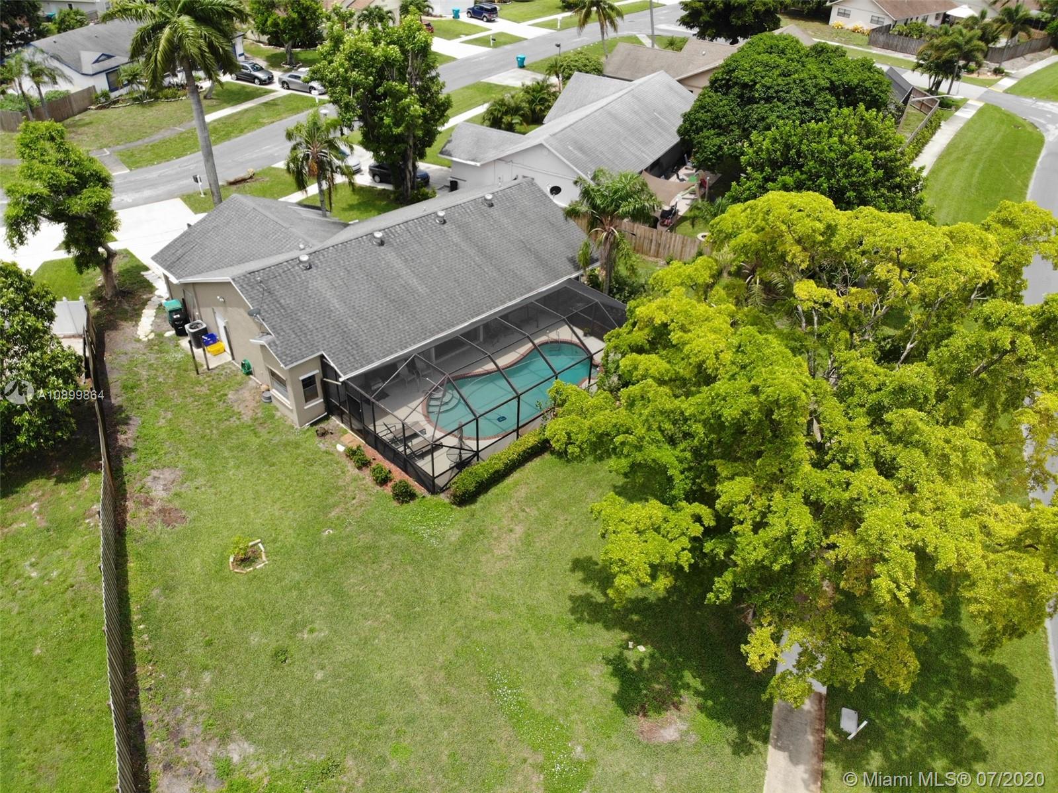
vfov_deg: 56.8
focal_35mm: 24
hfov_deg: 71.6
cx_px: 529
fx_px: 733
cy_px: 396
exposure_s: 1/596
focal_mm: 4.5
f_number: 2.8
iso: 100
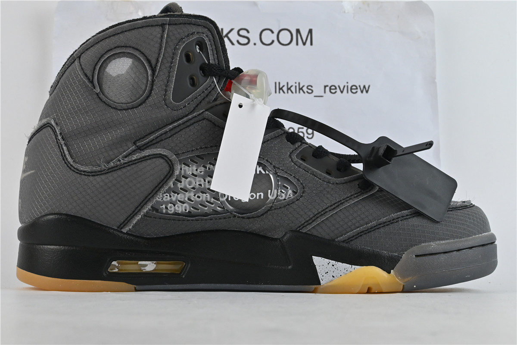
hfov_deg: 33.4
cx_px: 258
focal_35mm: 60
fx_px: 862
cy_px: 172
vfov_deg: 22.6
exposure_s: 1/100
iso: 1000
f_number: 10
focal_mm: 40
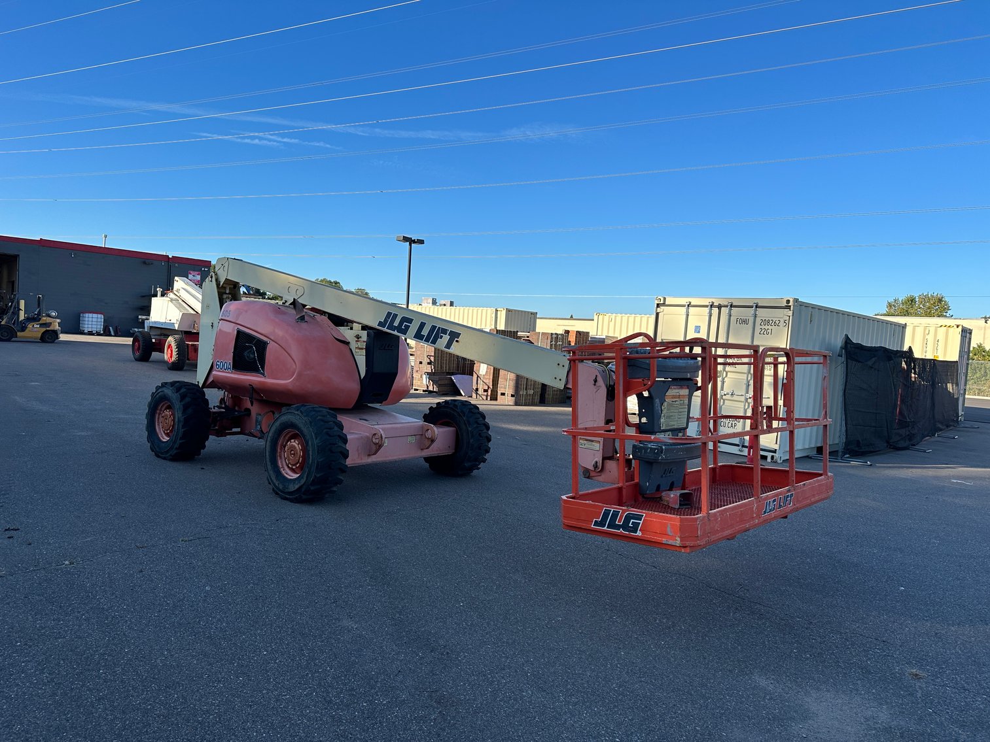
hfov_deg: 71.6
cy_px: 371
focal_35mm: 24
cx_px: 495
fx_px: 686
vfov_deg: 56.8
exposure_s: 1/2469
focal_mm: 6.86
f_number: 1.78
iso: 80
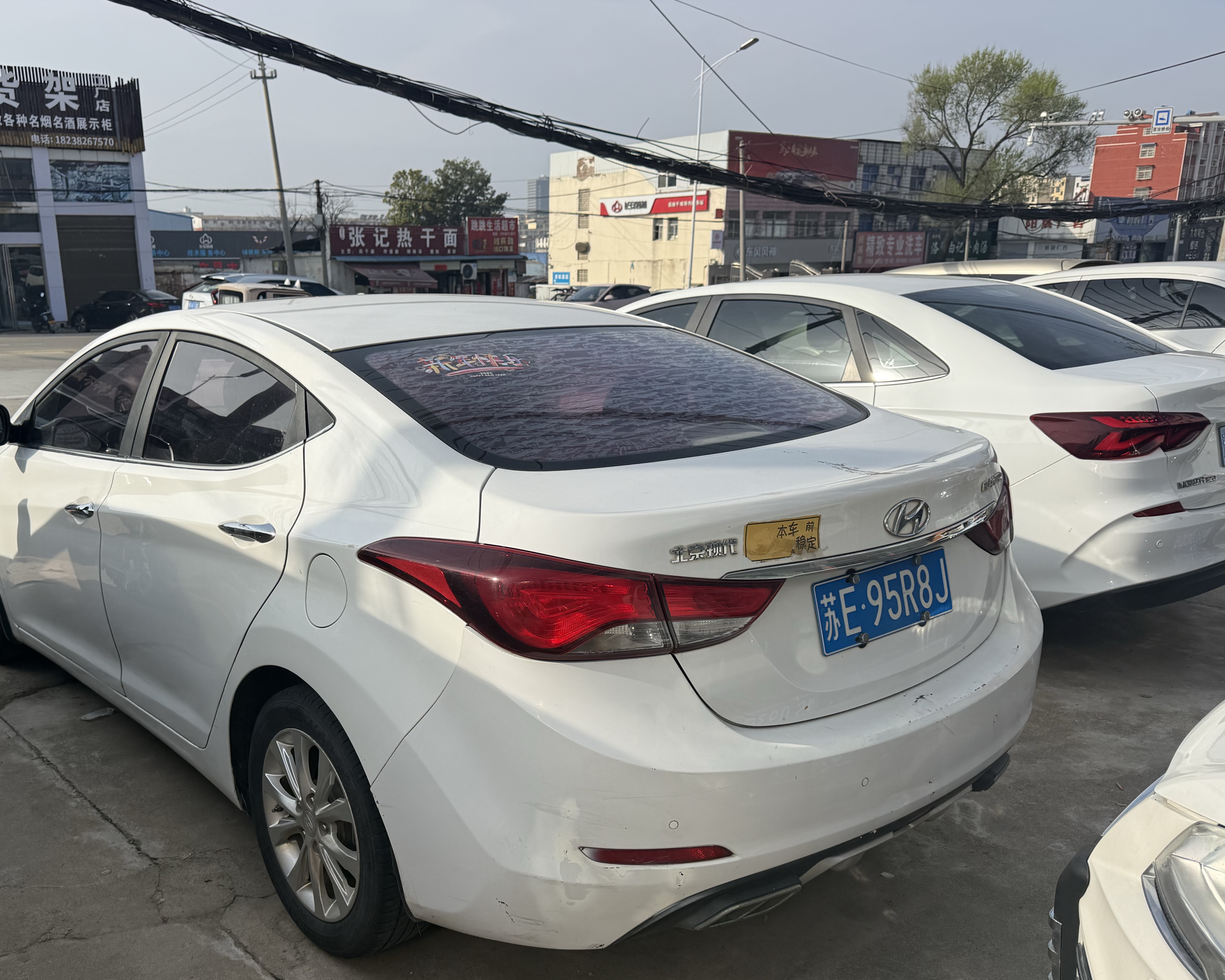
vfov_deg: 48.2
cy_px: 585
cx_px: 477
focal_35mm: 30
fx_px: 1088
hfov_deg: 58.2
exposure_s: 1/5319
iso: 80
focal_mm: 6.76
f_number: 1.78
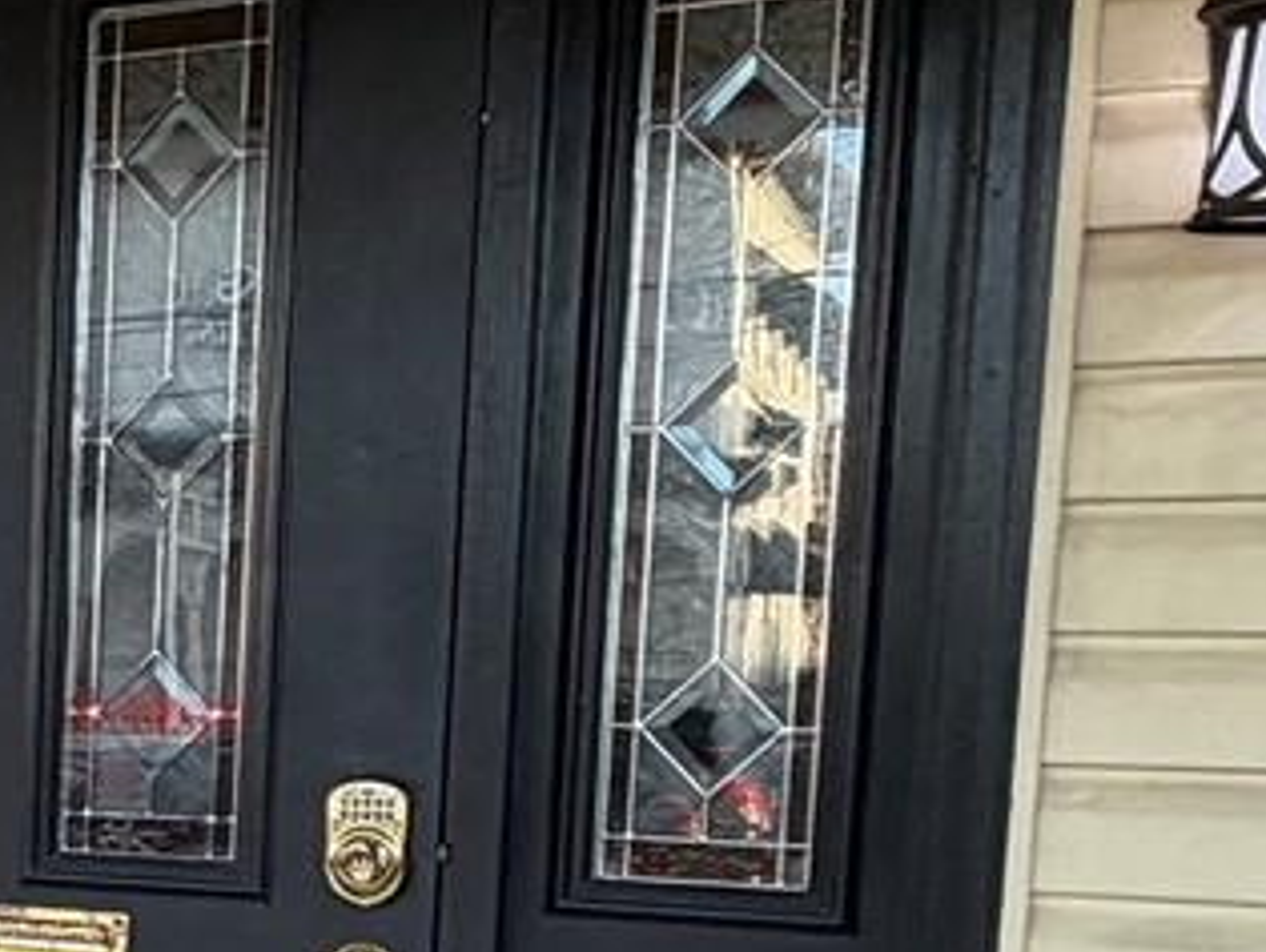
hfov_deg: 20.4
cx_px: -953
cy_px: 844
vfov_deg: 20.4
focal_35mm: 71
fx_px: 2600
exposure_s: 1/120
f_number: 2.2
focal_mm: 2.22
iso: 80
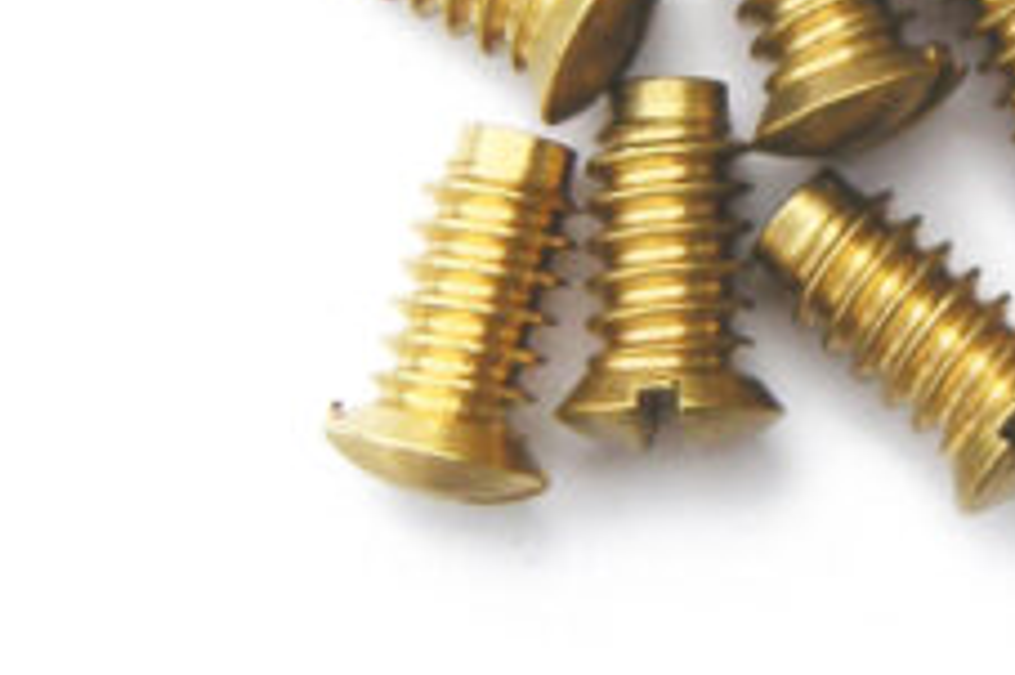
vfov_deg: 5.9
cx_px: 1131
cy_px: 152
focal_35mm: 234
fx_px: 6593
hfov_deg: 8.7
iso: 64
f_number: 3.5
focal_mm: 11.1
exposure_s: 1/750
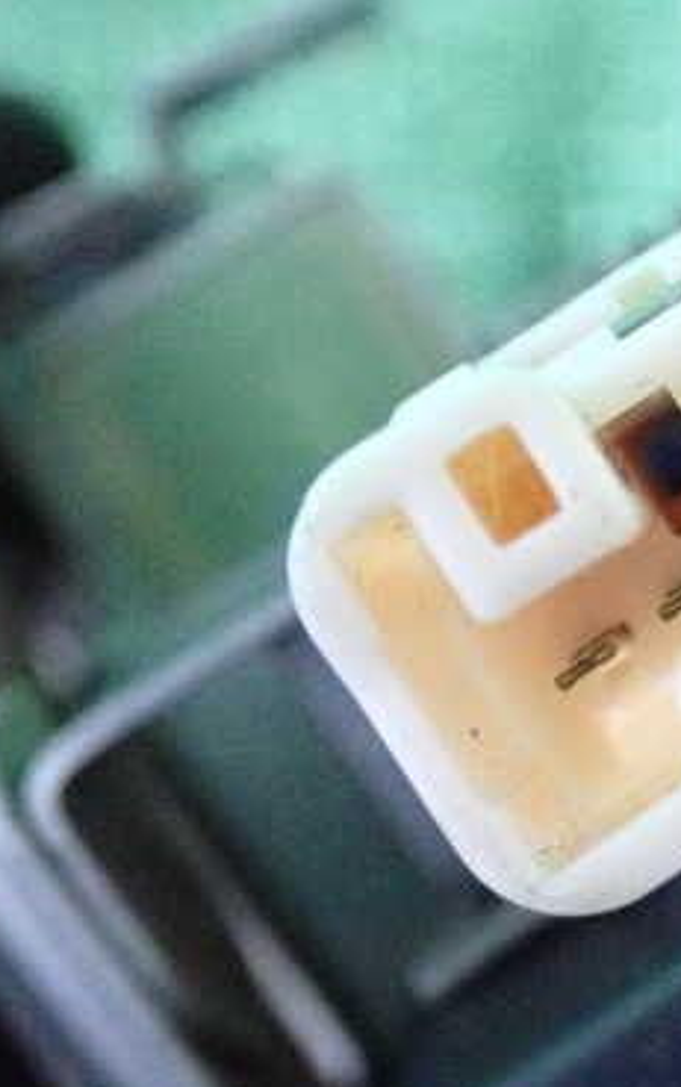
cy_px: 518
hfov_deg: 15.5
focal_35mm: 81
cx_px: 849
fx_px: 2402
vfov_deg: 25.5
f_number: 3.1
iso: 5000
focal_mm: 8.4
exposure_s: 1/125
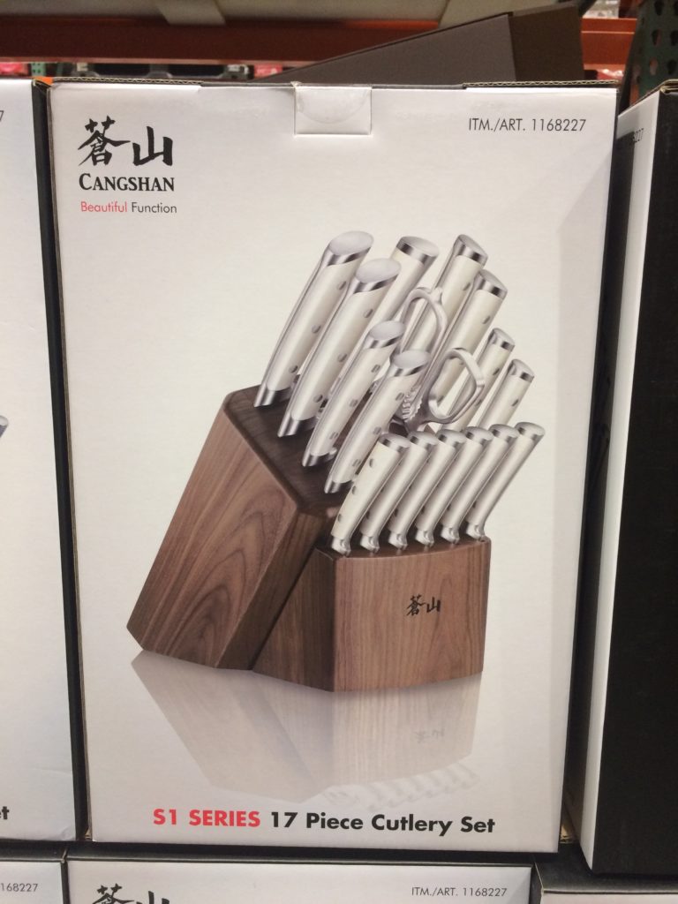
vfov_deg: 61.7
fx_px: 757
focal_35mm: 29
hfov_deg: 48.2
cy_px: 452
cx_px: 339
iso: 125
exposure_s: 1/30
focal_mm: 4.15
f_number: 2.2
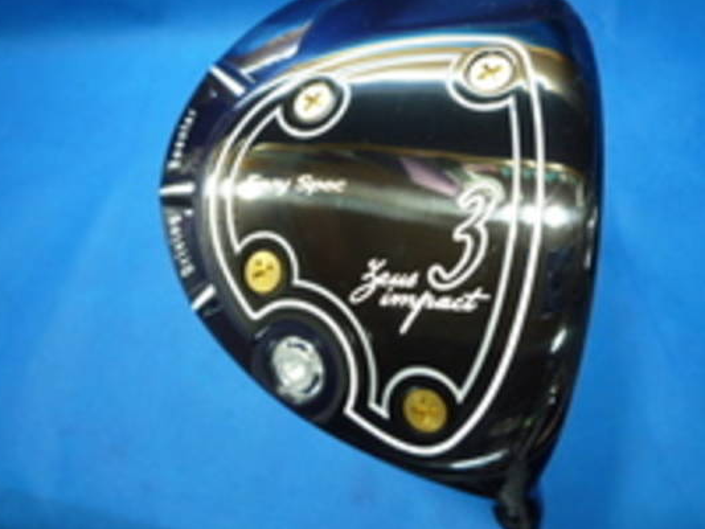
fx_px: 611
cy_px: 227
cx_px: 382
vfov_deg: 46.7
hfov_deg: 59.9
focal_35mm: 30
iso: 250
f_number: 2.8
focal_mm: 4.5
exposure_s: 1/30
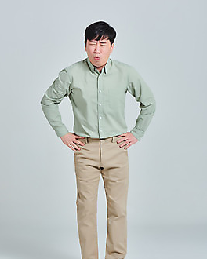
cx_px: 103
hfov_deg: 16.9
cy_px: 144
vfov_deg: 21.0
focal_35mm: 91
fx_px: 697
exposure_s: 1/125
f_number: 14
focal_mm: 80
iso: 100
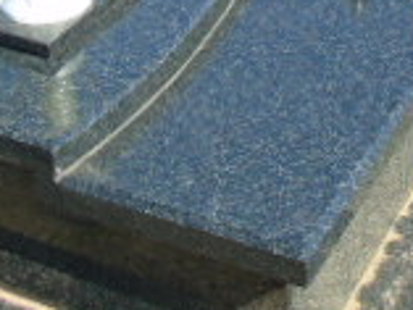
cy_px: -139
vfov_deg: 13.7
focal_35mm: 102
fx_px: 1218
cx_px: 276
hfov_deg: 19.2
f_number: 3.4
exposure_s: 1/500
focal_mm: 4.4
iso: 80
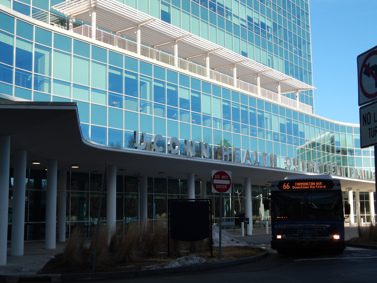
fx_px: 534
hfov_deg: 38.9
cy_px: 142
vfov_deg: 29.7
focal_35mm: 49
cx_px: 188
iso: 125
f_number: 3.7
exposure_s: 1/640
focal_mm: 8.6
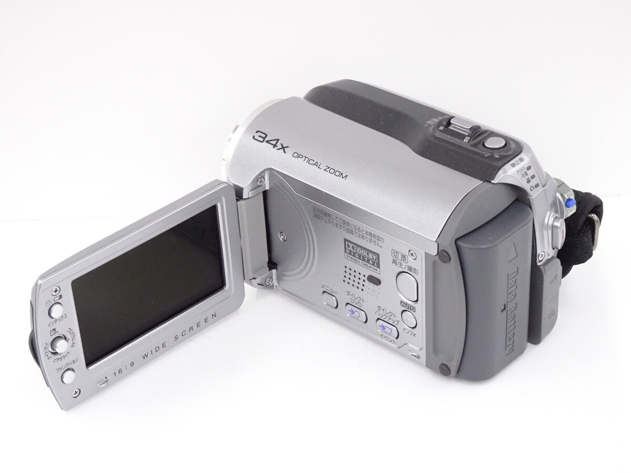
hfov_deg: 26.7
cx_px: 316
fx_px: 1331
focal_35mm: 73
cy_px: 236
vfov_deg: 20.2
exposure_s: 1/80
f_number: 5
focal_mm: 12.42
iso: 640
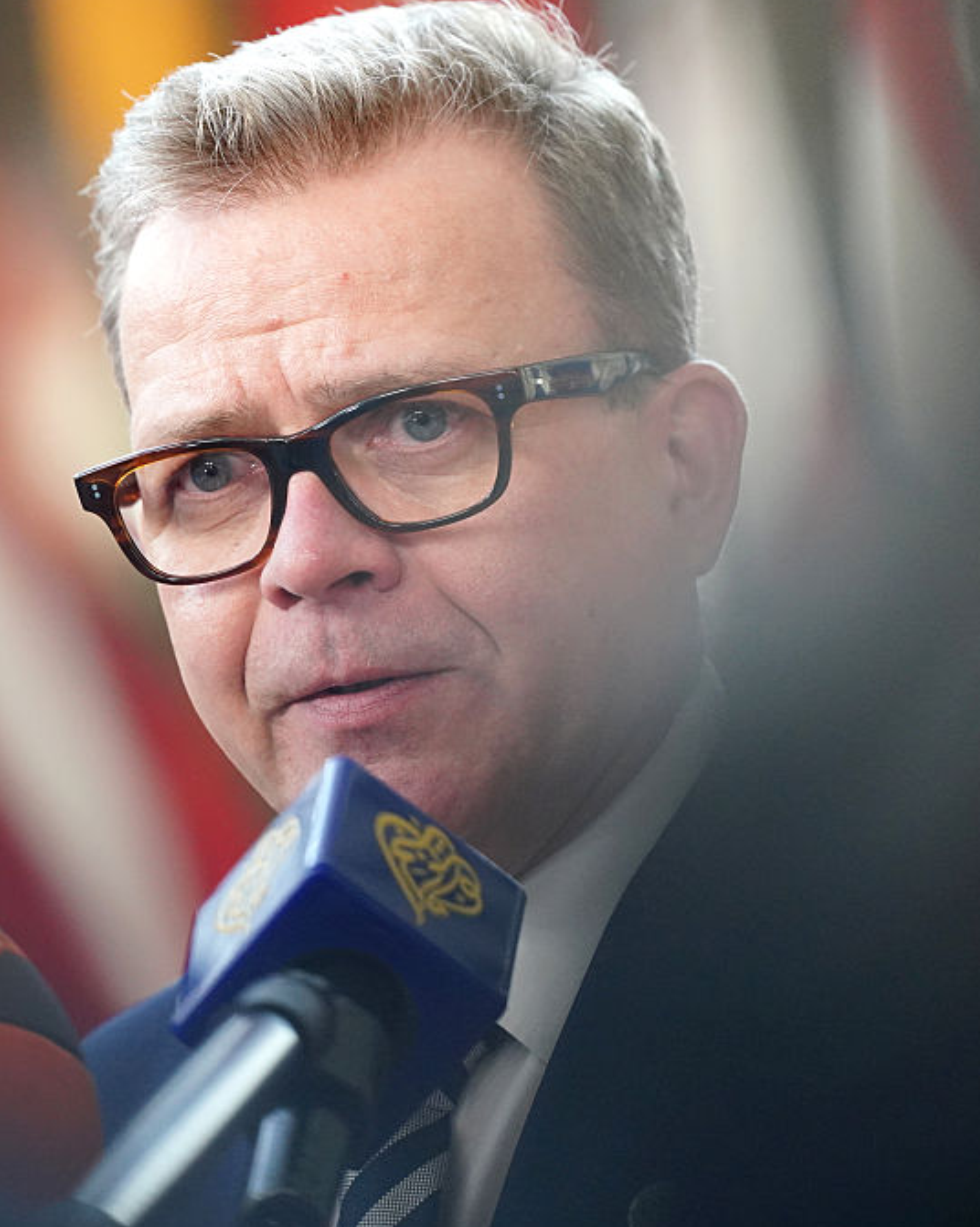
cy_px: 617
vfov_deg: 4.5
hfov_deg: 3.6
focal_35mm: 430
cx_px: 144
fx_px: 15604
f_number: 2.8
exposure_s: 1/400
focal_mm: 300
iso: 3200
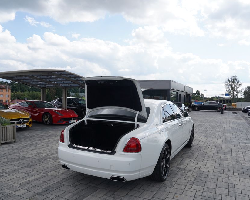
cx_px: 125
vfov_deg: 51.5
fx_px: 207
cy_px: 102
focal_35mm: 28
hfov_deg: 62.2
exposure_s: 1/250
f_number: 8
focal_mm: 24
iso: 100
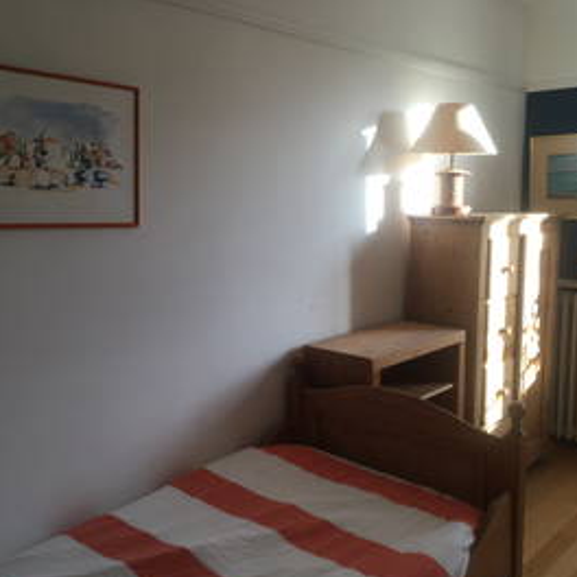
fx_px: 660
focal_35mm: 35
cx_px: 321
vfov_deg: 47.2
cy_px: 293
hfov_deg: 47.1
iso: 32
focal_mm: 4.15
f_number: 2.2
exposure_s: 1/100
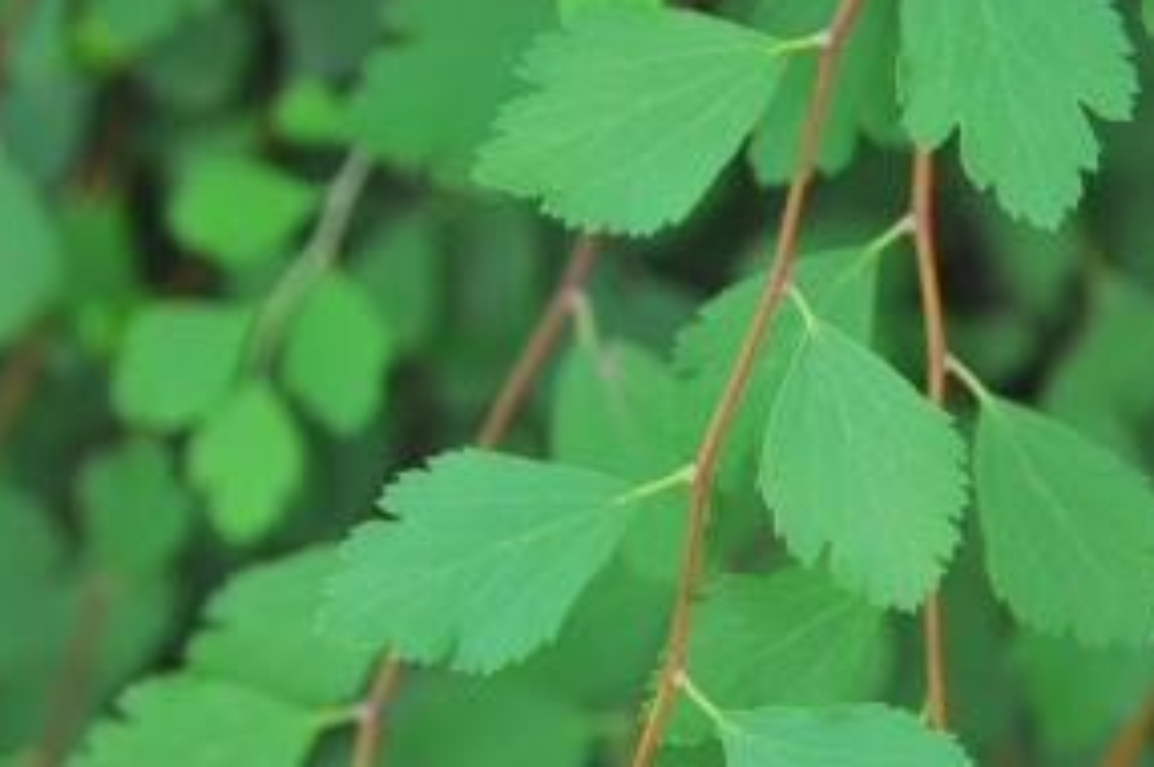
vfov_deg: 8.8
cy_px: 335
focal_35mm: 155
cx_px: 625
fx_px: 4963
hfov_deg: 13.3
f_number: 5.6
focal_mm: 66
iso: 500
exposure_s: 1/125
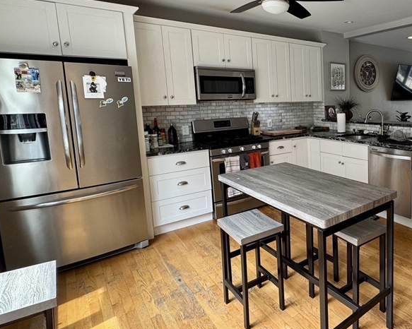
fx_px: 293
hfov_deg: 62.5
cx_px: 346
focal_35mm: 24
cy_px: 134
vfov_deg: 58.3
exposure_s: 1/99
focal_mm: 2.22
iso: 125
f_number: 2.2
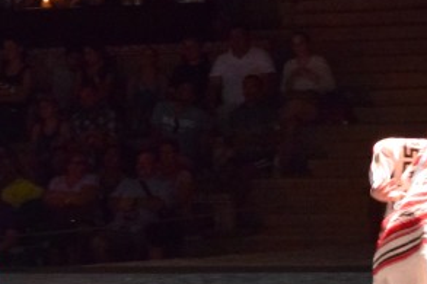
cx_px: -152
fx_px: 3423
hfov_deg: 7.1
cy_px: 313
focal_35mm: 289
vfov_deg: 4.7
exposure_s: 1/30
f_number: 5.6
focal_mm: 55
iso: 6400
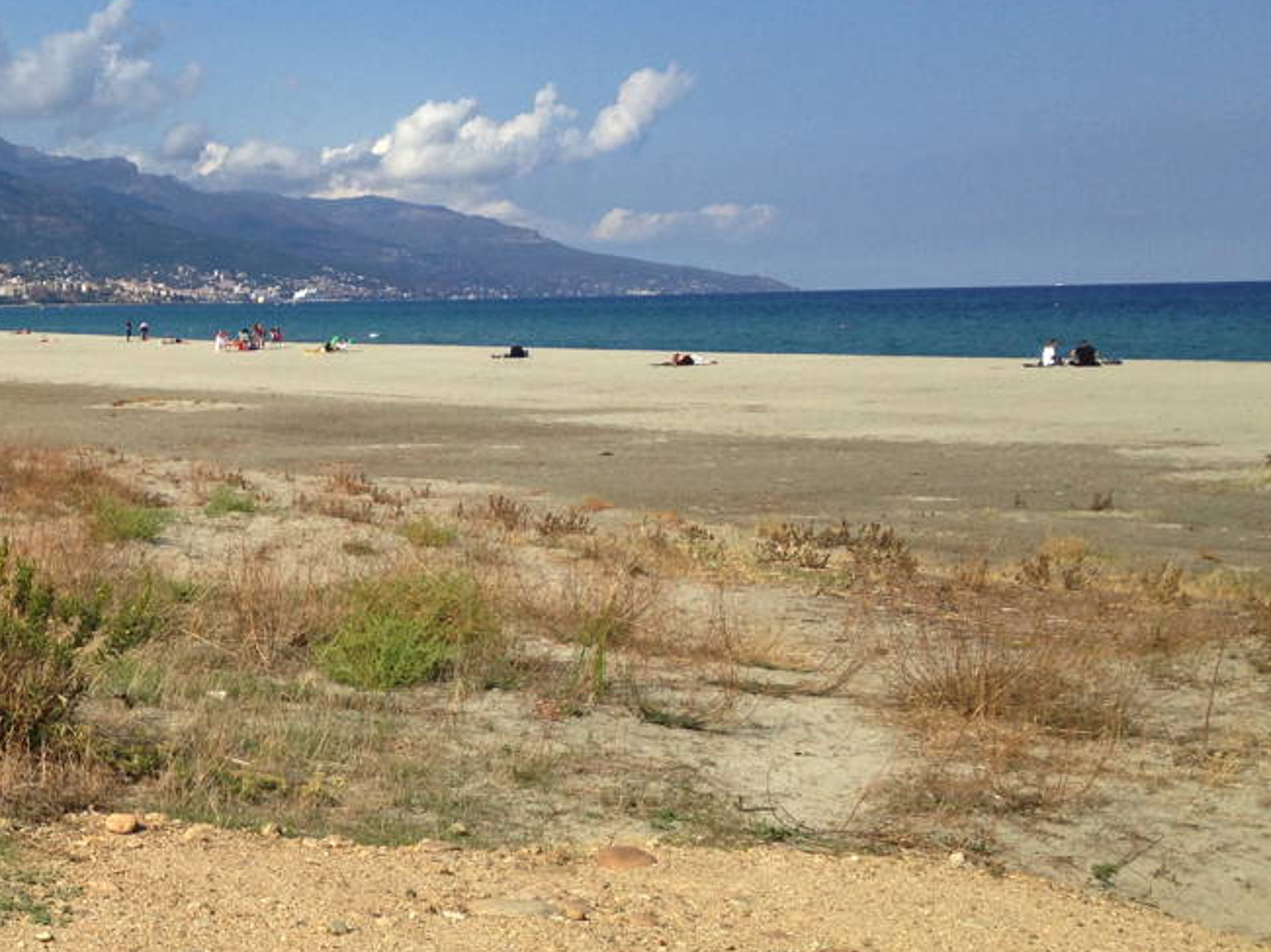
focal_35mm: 65
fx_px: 2386
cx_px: 51
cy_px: 584
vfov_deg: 22.5
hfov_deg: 28.3
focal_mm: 4.12
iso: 50
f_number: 2.4
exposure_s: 1/2358
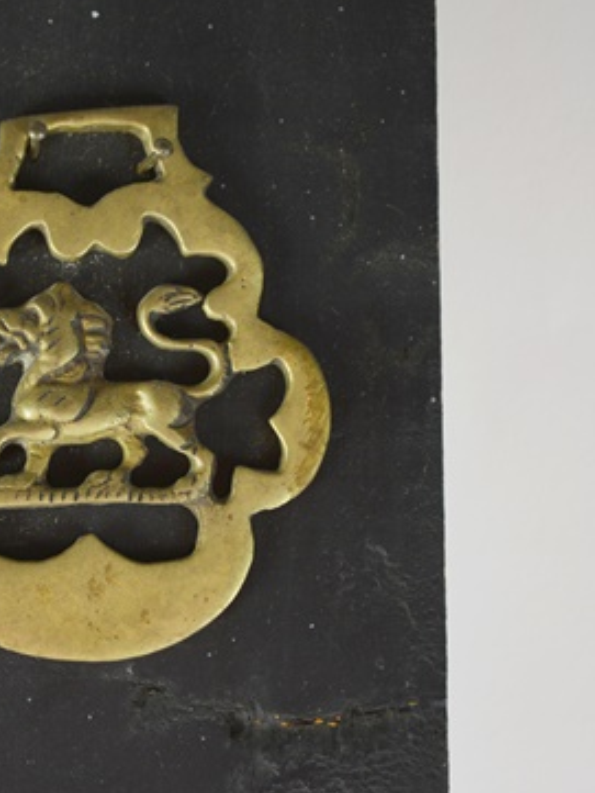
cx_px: 61
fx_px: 2469
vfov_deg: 18.2
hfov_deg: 13.6
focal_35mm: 108
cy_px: 362
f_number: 5.3
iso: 400
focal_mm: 45
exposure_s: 1/80
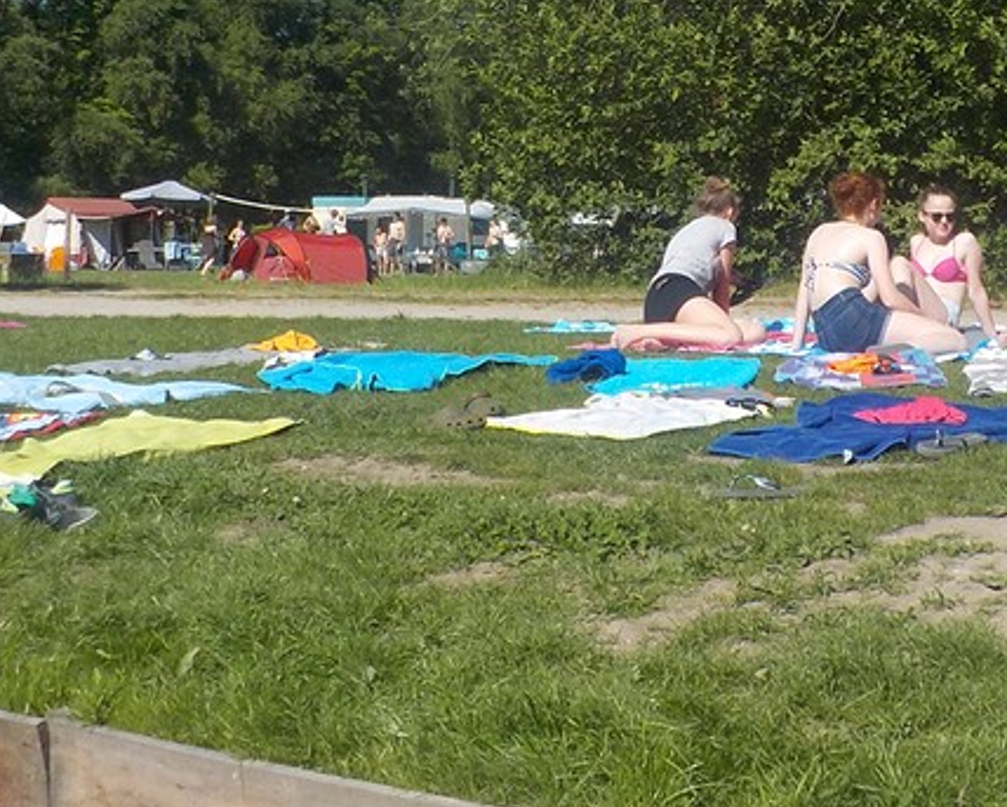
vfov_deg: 21.2
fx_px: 2088
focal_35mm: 70
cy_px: 31
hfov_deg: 26.9
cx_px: 722
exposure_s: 1/1250
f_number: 3.3
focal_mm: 4.1
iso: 125
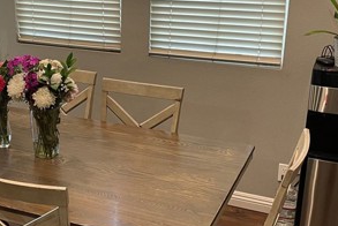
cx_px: 106
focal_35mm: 59
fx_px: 554
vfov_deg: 23.0
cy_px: 110
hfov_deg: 33.5
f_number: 1.6
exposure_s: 1/60
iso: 125
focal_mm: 4.2
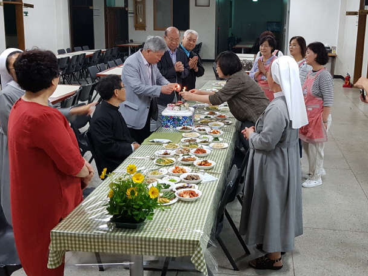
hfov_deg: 44.5
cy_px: 111
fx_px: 446
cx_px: 224
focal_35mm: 42
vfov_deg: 34.2
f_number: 1.7
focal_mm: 4.2
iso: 160
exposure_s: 1/30
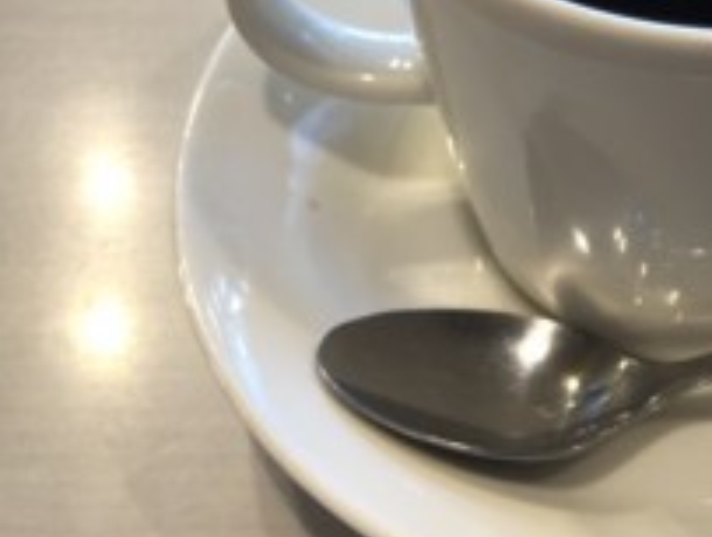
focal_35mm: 62
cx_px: 730
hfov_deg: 28.9
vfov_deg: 23.5
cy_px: 144
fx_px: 1278
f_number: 1.8
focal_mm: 4
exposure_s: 1/20
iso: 40
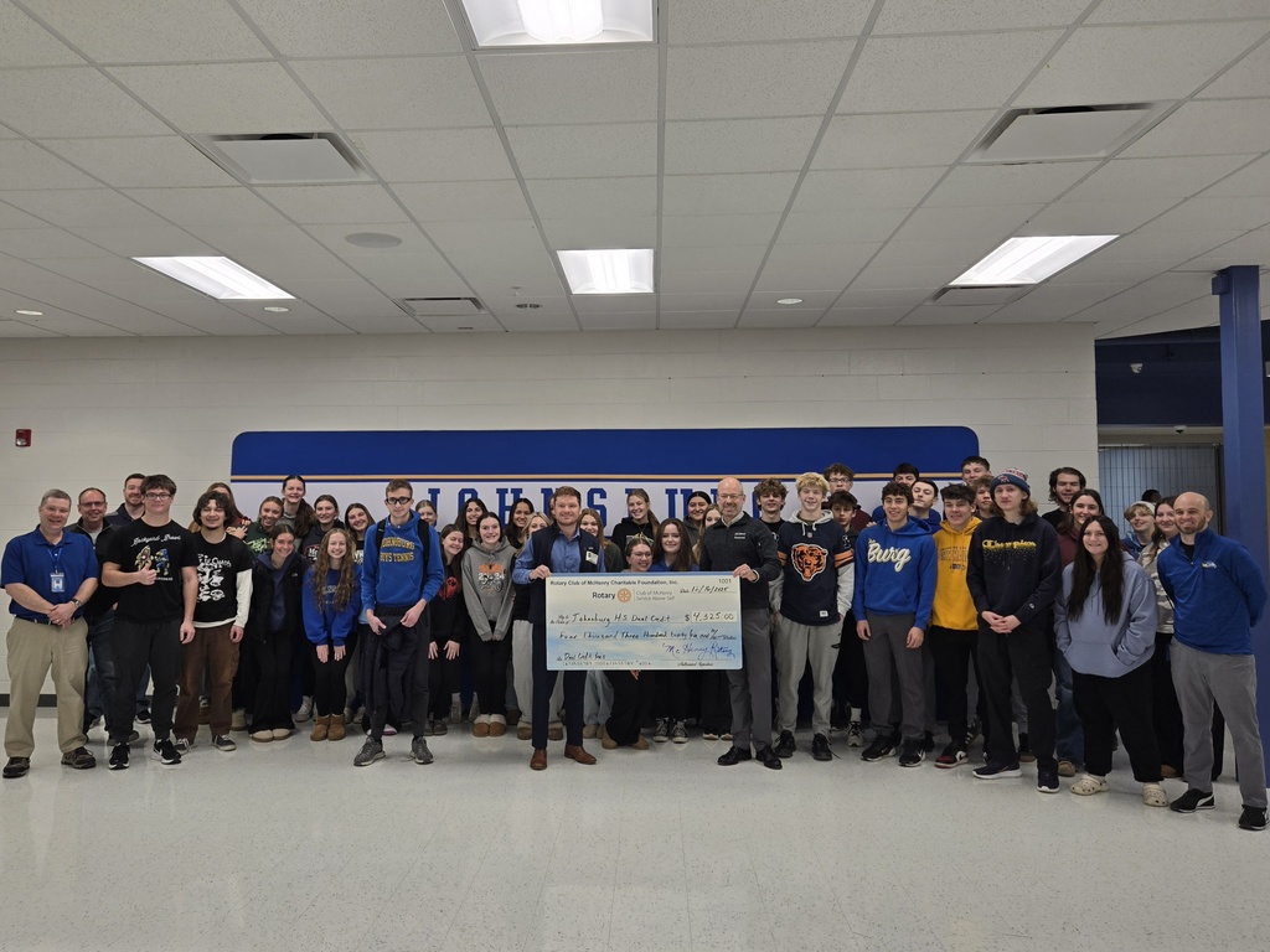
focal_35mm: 23
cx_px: 635
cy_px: 476
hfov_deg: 73.9
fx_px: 844
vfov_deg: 58.9
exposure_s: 1/127
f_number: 1.8
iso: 50
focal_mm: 5.4
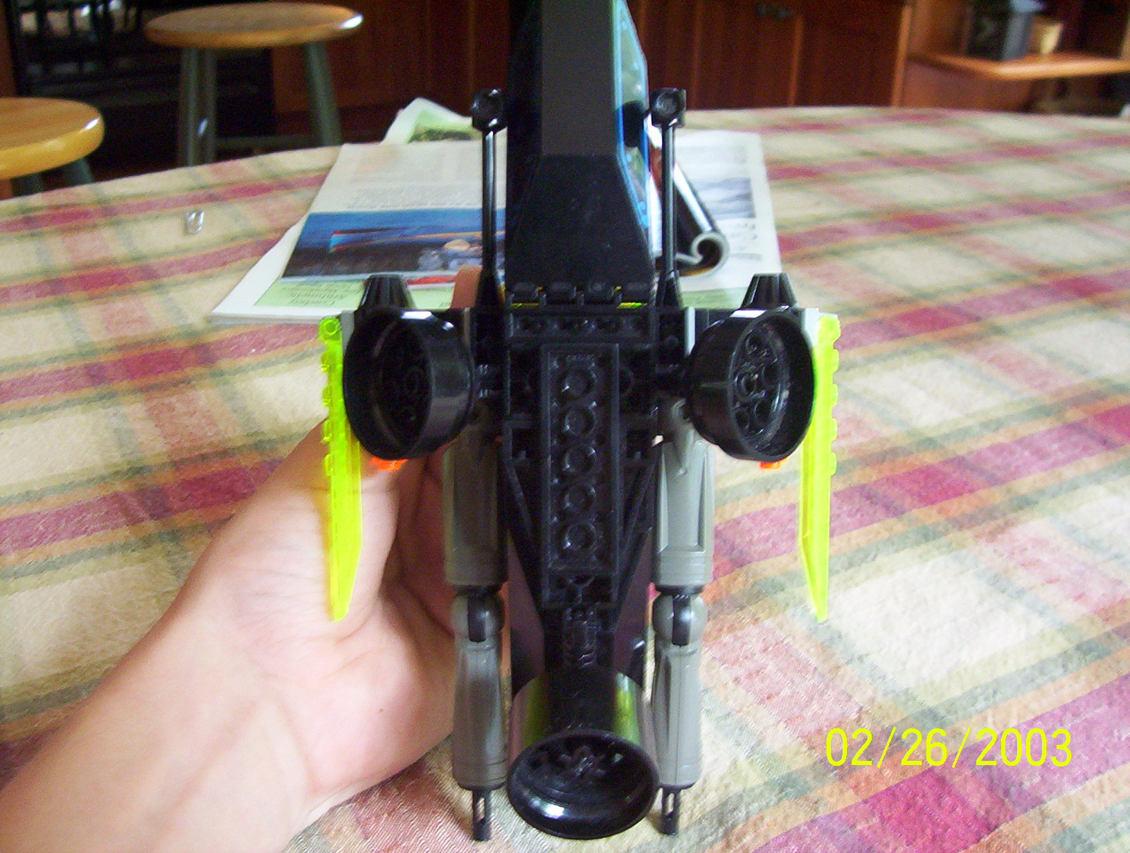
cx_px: 565
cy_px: 426
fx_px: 1407
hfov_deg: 43.8
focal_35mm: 43
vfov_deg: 33.7
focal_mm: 5.77
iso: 200
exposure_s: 1/19.7
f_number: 2.73
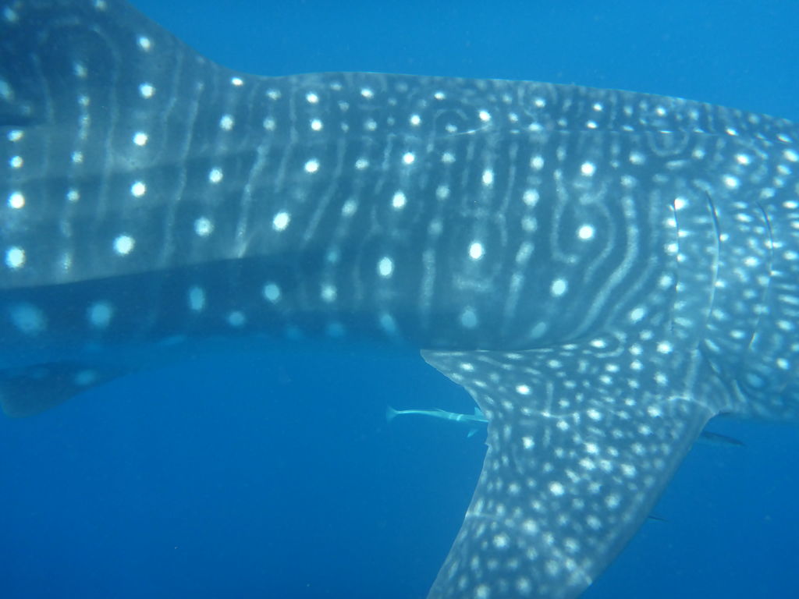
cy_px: 300
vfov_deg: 49.7
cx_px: 400
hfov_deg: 63.4
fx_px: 646
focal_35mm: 28
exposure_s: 1/500
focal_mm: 4.9
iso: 250
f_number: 3.3
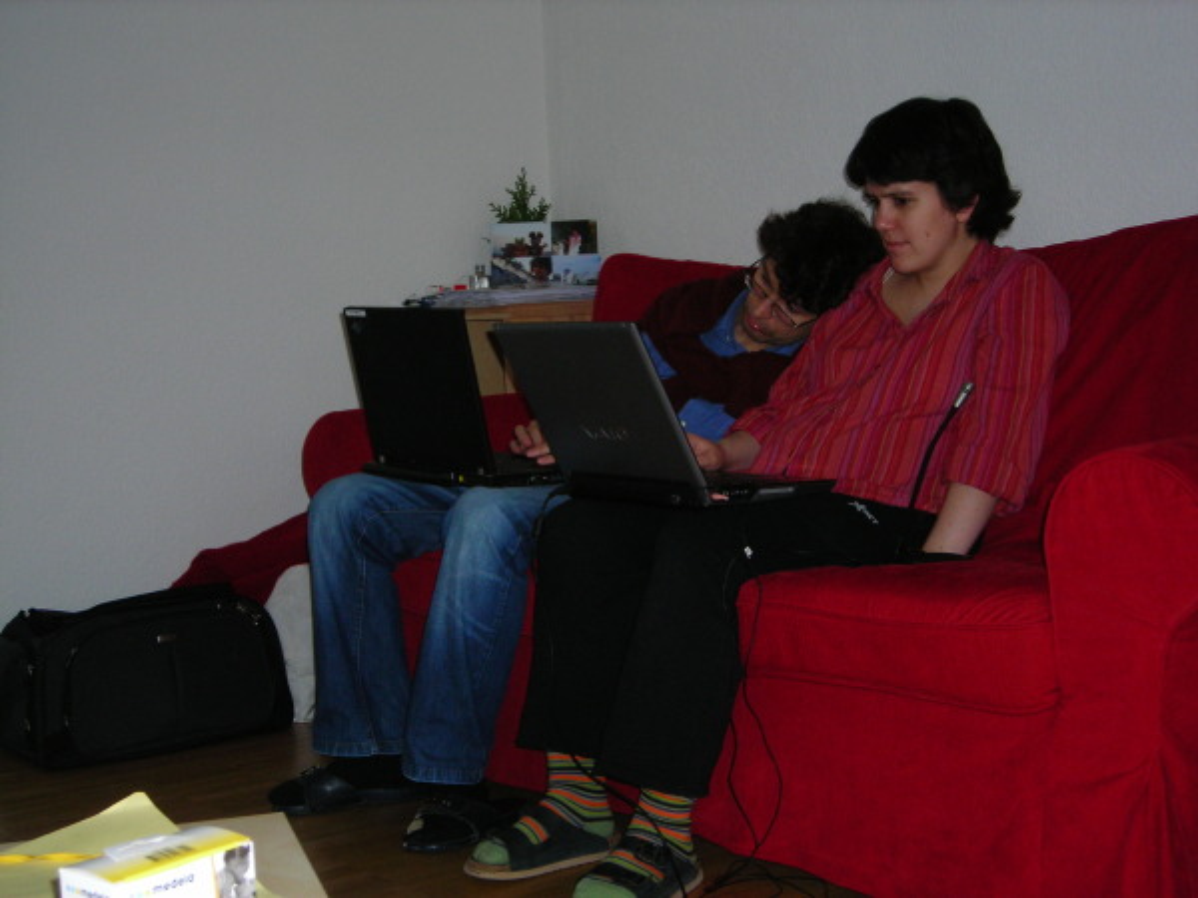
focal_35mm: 55
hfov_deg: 34.9
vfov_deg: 26.6
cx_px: 599
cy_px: 449
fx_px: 1903
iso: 111
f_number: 3.6
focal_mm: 9.1
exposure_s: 1/60.1
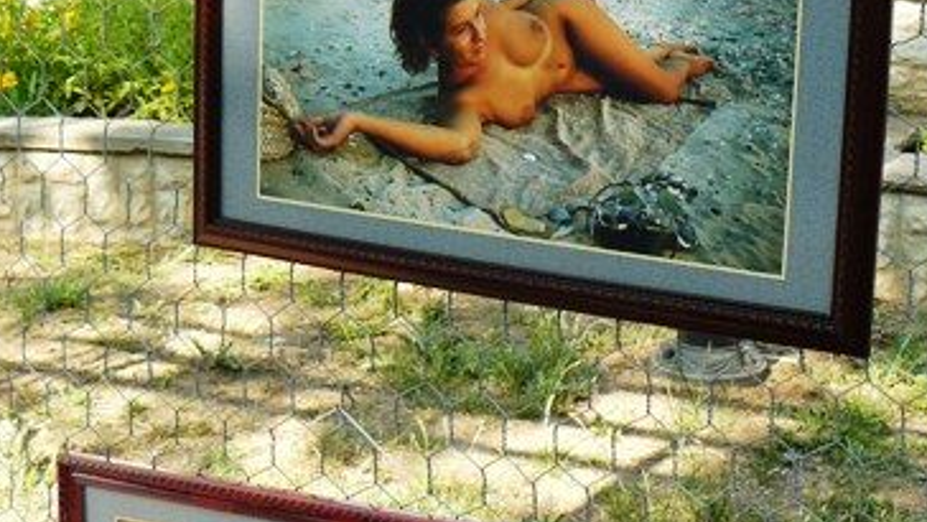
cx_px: 550
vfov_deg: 17.3
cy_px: 92
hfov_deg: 30.5
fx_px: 1697
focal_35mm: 69
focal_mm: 6
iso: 100
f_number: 4
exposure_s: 1/125
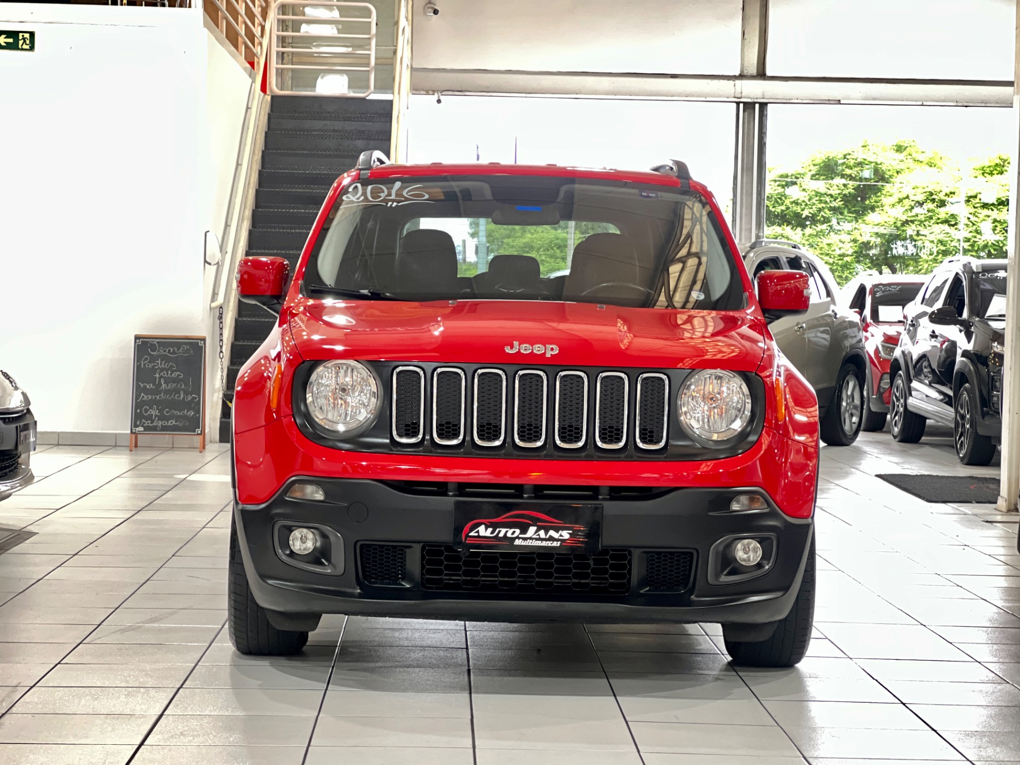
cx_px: 510
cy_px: 382
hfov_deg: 25.3
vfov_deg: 19.1
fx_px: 2269
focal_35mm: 77
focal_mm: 9
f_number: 2.8
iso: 400
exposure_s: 1/20
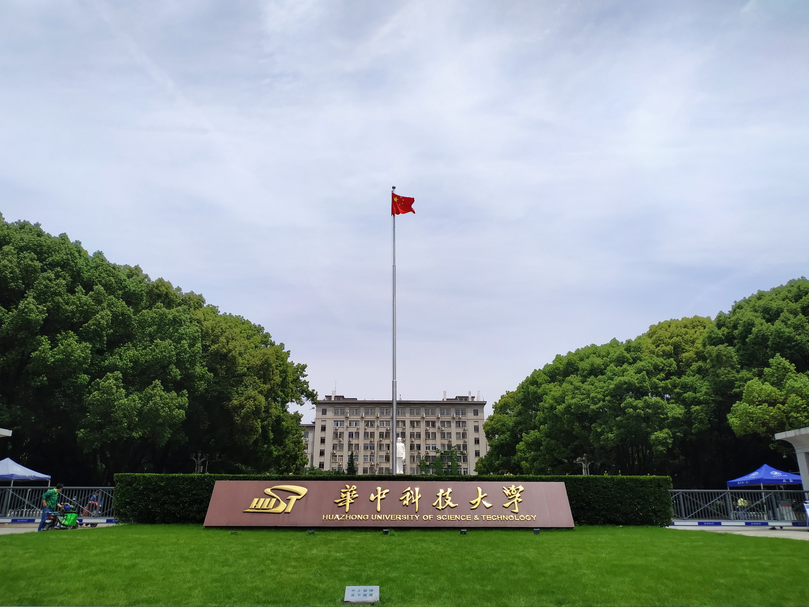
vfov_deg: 54.9
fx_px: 584
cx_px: 399
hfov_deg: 69.4
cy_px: 307
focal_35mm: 25
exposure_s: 1/3768
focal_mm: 3.94
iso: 100
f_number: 1.9
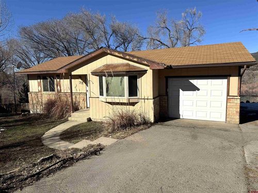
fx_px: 179
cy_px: 96
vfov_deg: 56.8
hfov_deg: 71.6
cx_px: 129
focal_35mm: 24
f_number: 1.78
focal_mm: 6.76
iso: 80
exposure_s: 1/7937
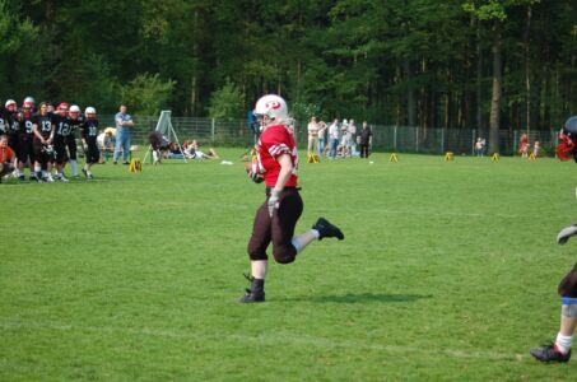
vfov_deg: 13.0
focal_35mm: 105
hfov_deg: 19.5
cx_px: 288
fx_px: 1679
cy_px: 191
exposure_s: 1/1000
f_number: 4
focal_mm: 70
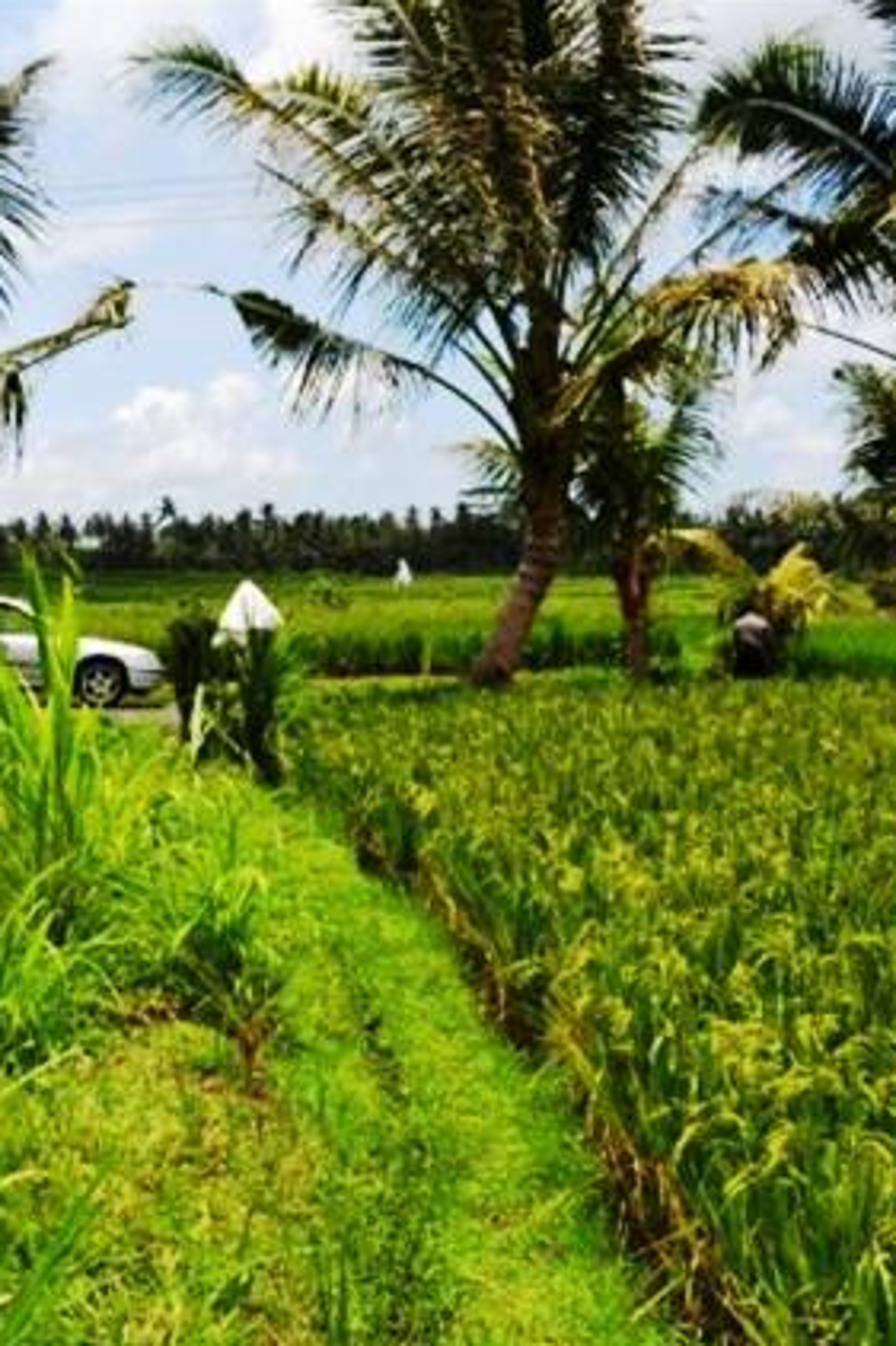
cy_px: 675
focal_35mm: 41
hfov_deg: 31.4
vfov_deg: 47.4
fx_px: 1532
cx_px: 124
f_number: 8
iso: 100
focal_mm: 18
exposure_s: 1/250
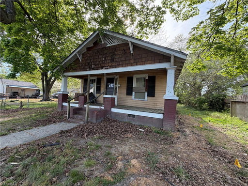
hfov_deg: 102.1
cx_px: 124
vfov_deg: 85.7
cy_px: 93
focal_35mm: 14
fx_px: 100
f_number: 2.2
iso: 50
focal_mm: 2.22
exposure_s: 1/192
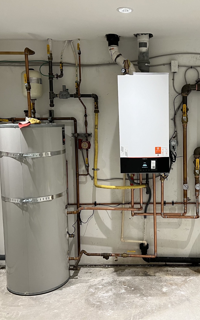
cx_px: 150
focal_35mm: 37
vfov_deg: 52.7
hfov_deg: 33.7
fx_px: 323
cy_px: 159
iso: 125
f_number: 1.5
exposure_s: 1/60
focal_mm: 5.7
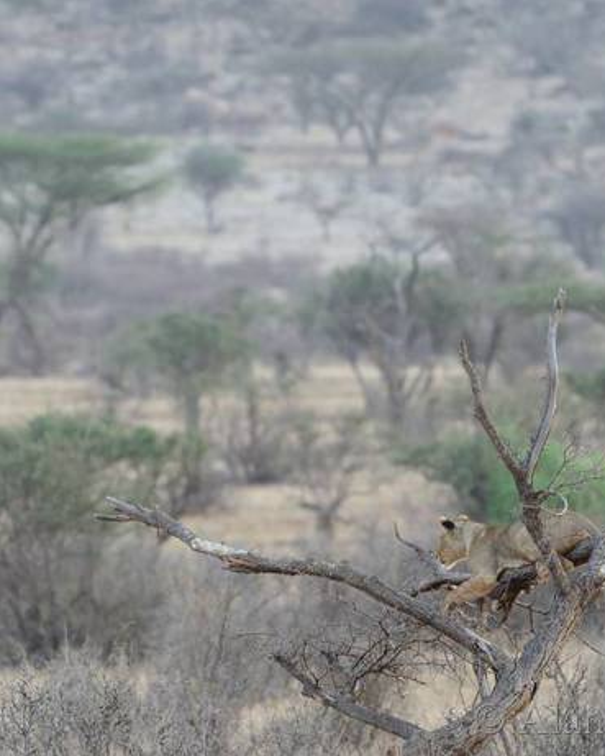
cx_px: 284
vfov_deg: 3.0
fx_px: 14320
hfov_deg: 2.4
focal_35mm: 640
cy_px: 378
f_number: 5.3
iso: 1400
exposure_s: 1/400
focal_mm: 300
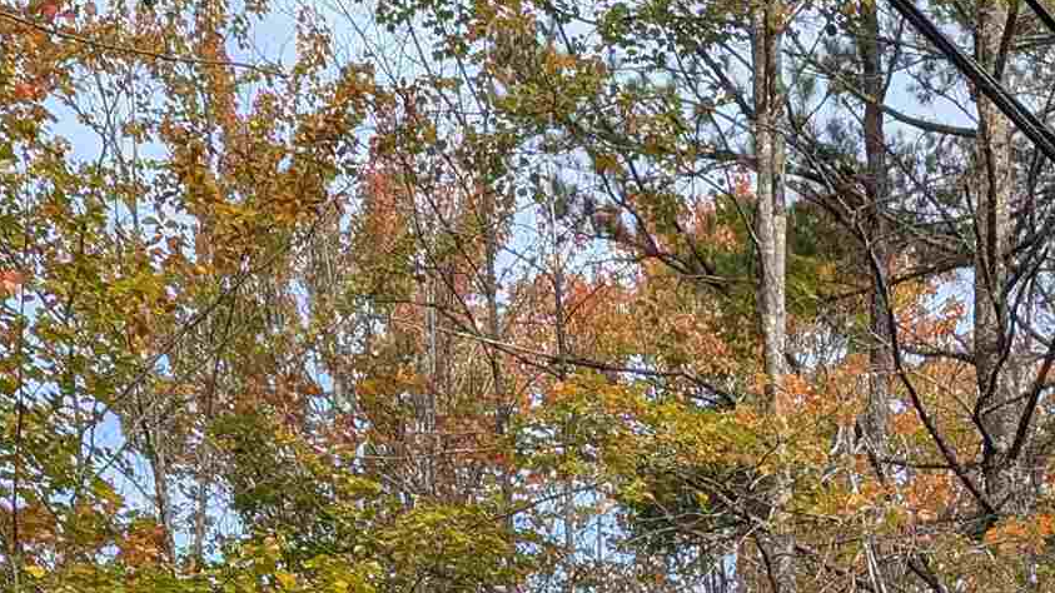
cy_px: 1355
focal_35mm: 95
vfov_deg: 11.0
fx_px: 2657
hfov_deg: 22.2
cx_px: 828
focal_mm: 6.81
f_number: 1.85
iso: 46
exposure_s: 1/1019
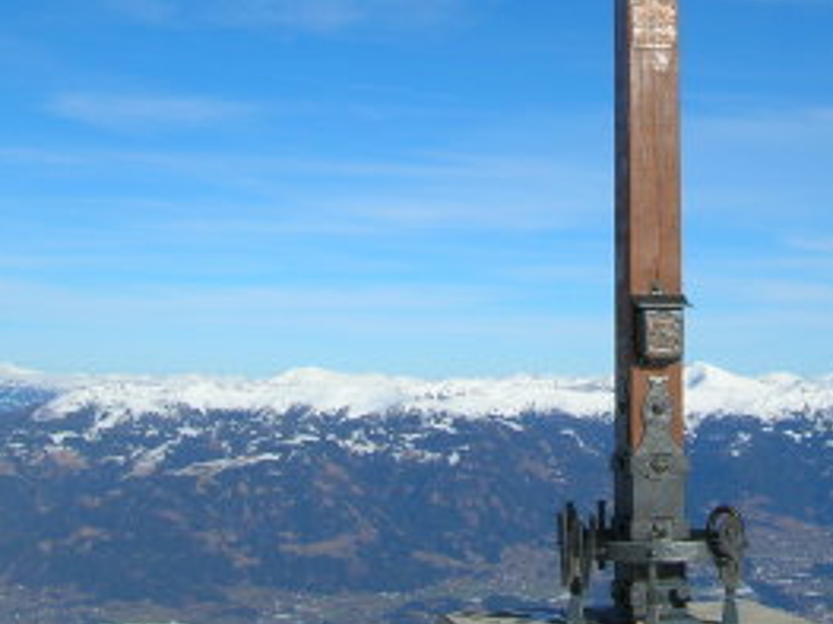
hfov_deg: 30.5
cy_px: 112
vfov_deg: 23.2
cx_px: 652
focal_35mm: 62
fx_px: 1491
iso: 50
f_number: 4.9
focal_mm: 5.7
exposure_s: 1/586
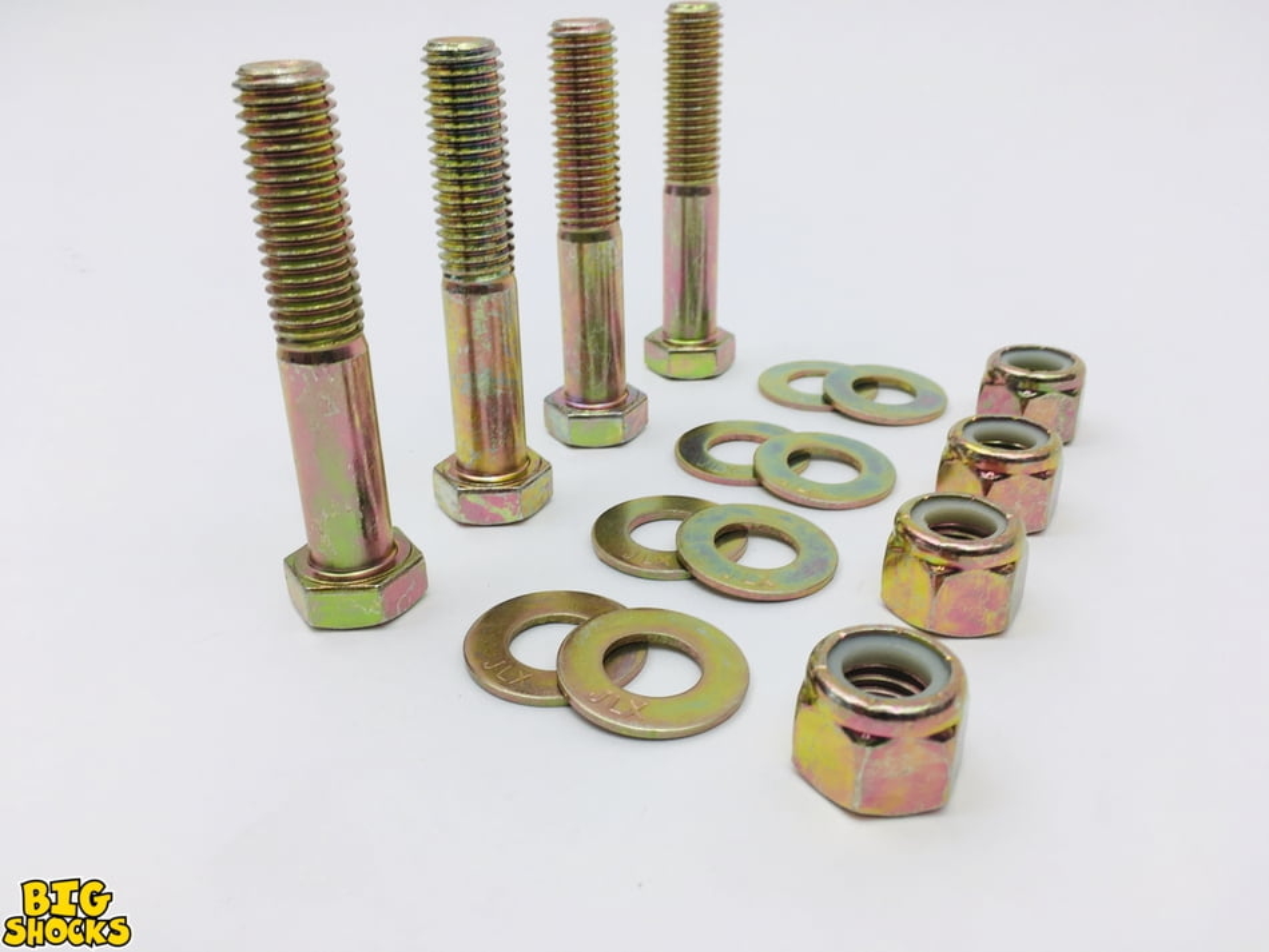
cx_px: 634
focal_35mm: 29
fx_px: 1063
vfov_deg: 48.2
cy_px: 476
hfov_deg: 61.6
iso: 25
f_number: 2.2
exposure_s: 1/120
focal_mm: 4.15
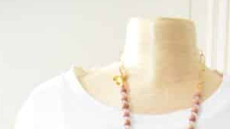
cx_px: 177
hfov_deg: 22.4
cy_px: 339
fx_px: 573
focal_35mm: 94
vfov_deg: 10.5
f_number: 4
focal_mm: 30
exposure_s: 1/60
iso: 8000
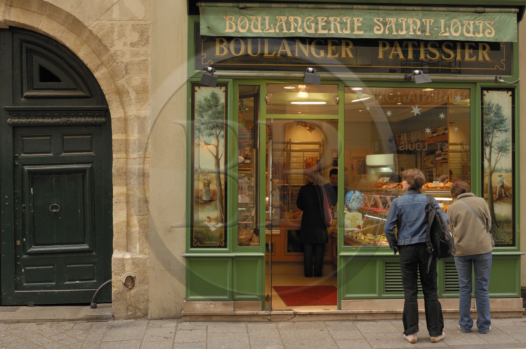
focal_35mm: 42
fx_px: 613
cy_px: 174
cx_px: 263
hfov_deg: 46.5
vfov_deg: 31.8
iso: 200
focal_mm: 28
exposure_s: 1/45
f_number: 4.5
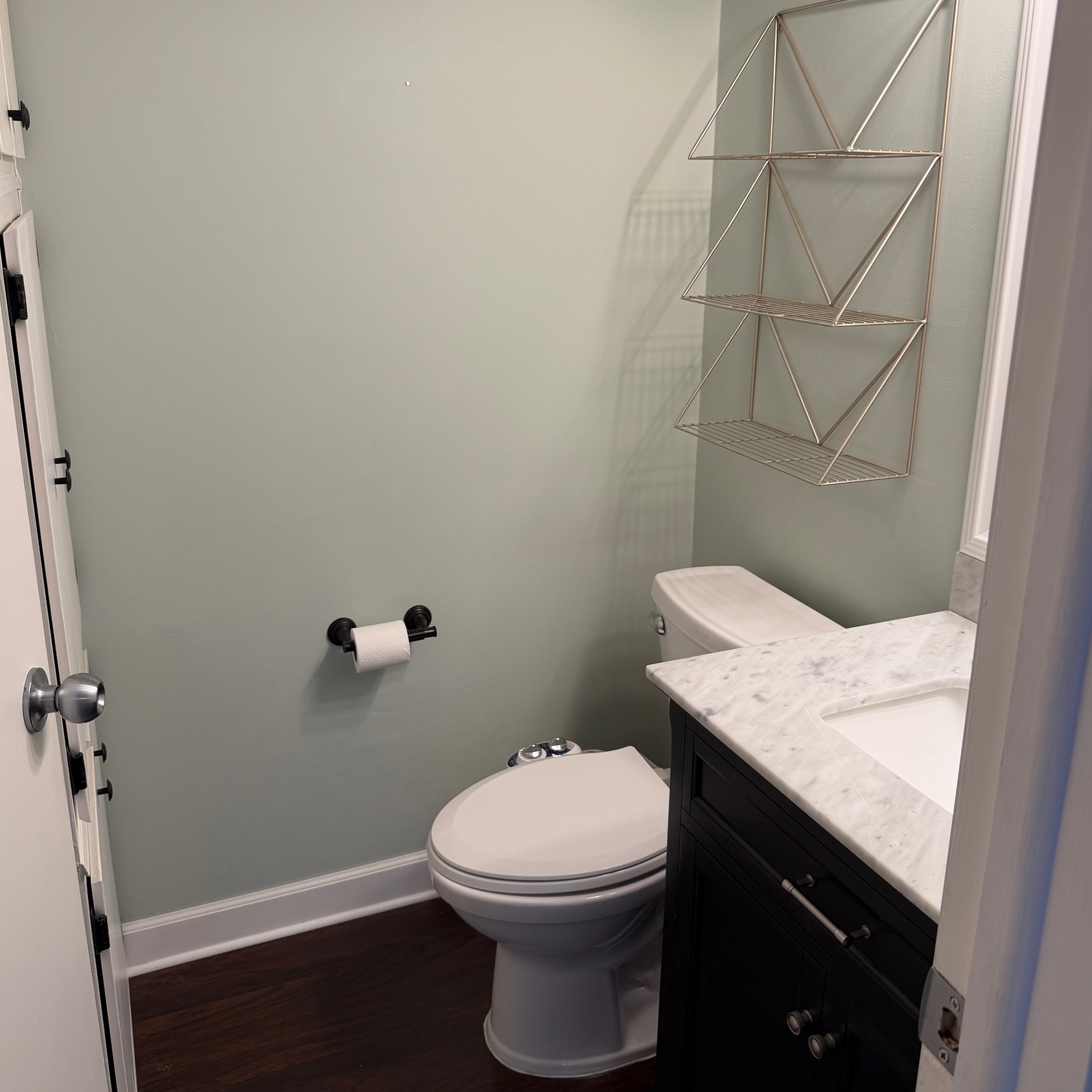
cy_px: 482
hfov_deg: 55.6
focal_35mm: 29
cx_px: 539
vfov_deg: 55.5
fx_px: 1035
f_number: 1.78
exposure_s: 1/120
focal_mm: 6.76
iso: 100
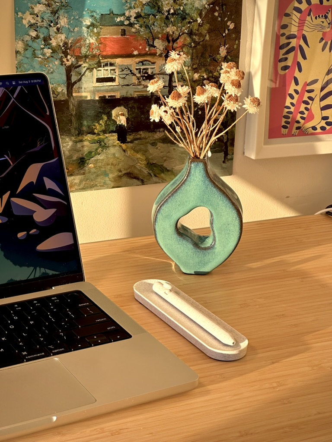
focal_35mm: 77
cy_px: 221
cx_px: 166
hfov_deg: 19.1
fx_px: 985
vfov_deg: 25.3
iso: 50
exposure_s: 1/200
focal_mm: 9
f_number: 2.8
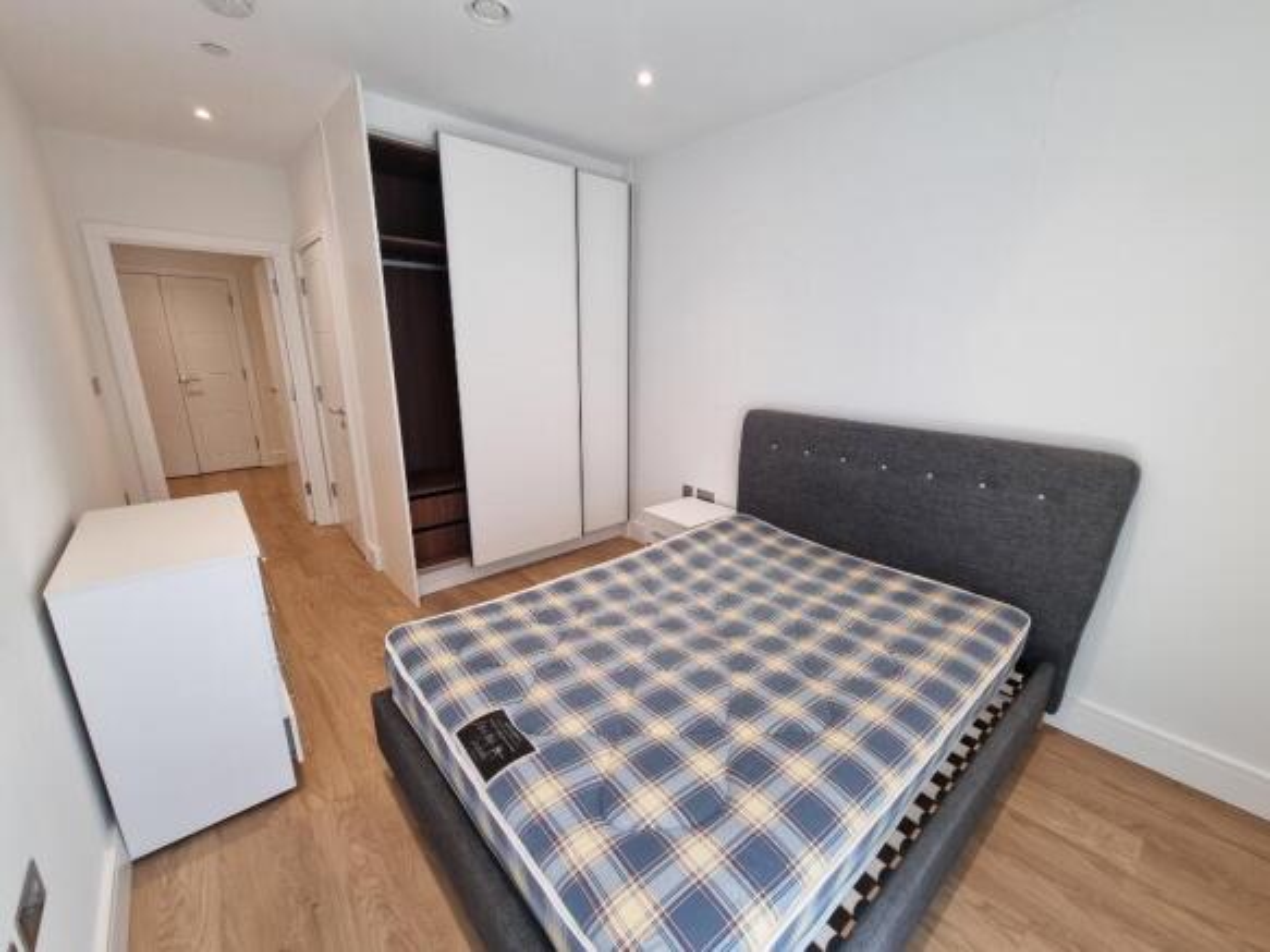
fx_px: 477
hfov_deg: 106.2
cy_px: 476
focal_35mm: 13
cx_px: 635
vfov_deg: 89.9
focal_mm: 2.2
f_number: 2.2
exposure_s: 1/50
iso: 80
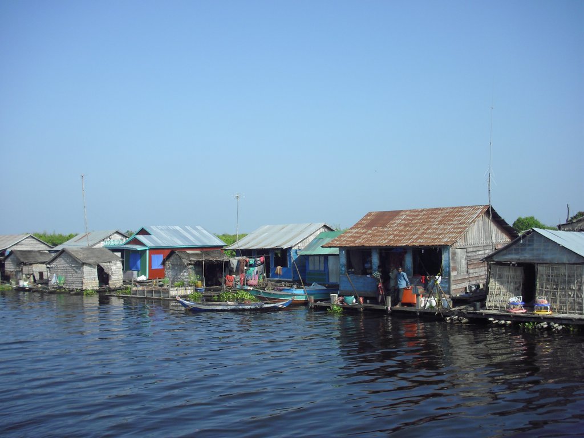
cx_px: 292
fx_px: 641
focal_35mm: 38
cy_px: 219
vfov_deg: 37.7
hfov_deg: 49.0
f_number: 8
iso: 100
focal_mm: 6.2
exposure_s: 1/200
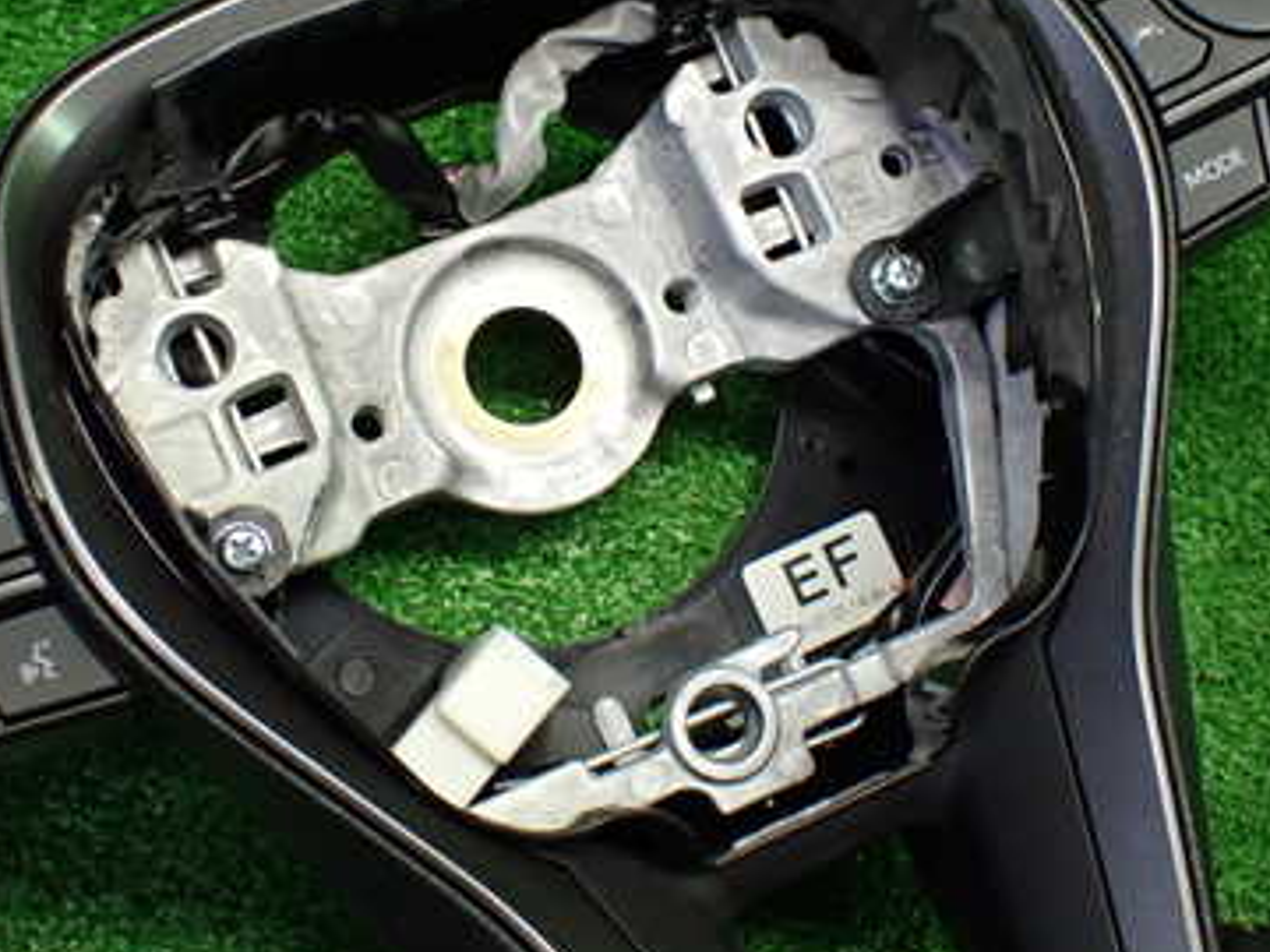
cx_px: 504
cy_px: 328
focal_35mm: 50
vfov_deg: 28.9
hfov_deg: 38.0
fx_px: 1834
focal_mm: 5.4
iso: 640
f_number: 2.3
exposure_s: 1/125
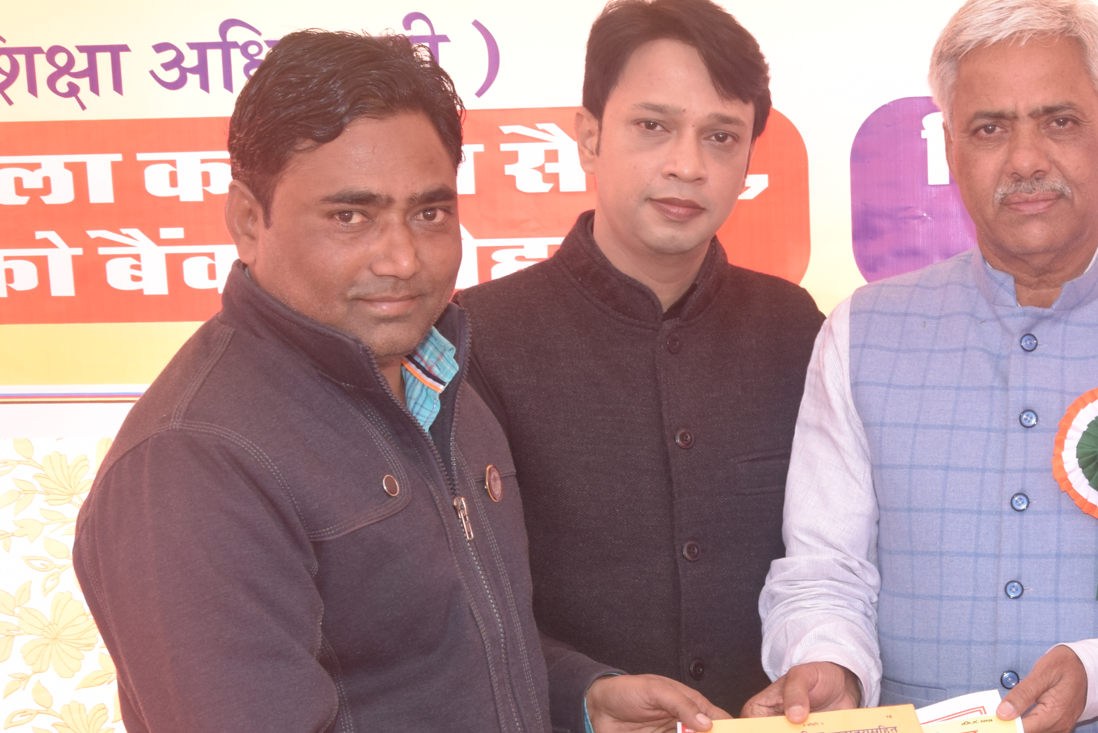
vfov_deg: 15.7
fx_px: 2654
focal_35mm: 87
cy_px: 483
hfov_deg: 23.1
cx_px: 865
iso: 400
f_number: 10
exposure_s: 1/125
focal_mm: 30
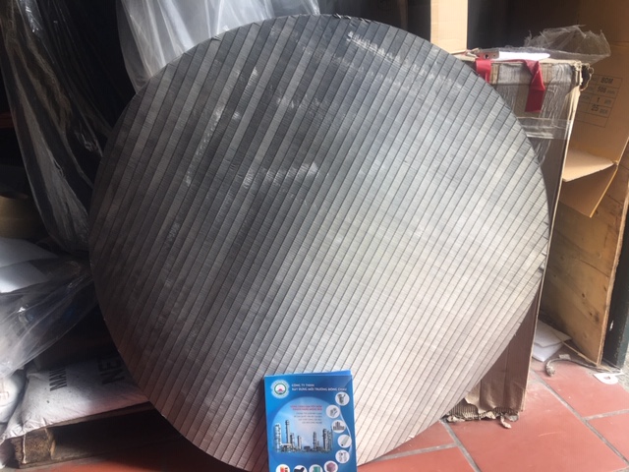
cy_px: 236
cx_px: 314
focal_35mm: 29
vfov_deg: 48.2
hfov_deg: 61.7
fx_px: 527
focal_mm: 4.15
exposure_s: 1/50
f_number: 2.2
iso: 25
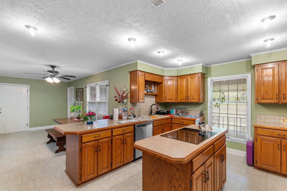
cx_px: 144
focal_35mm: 15
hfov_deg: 100.4
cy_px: 96
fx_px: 120
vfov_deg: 77.3
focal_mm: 10
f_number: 4.5
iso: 100
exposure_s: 1/4
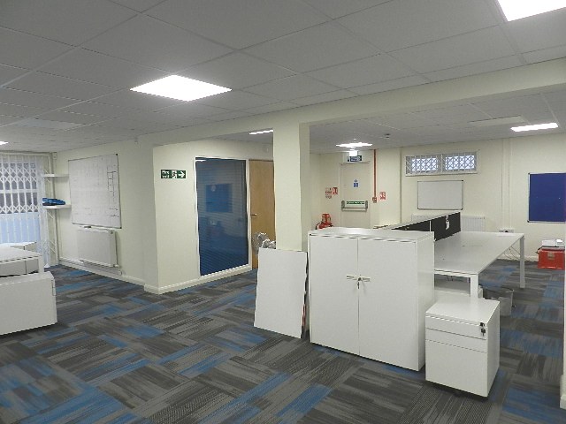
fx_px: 376
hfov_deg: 73.9
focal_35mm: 23
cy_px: 212
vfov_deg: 58.9
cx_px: 283
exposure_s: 1/40
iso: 160
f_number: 3.4
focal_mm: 4
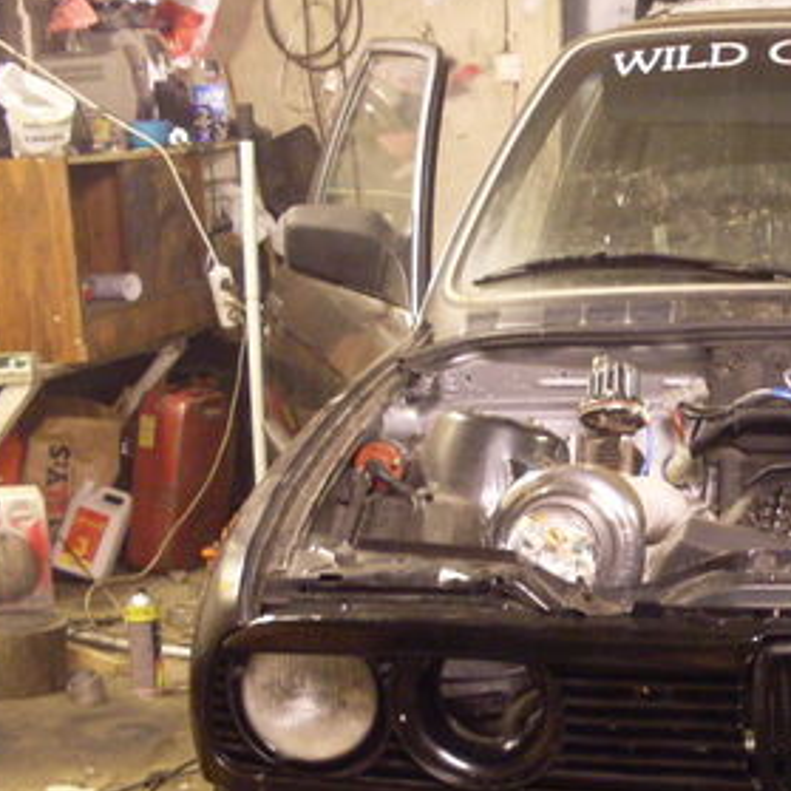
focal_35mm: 77
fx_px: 1991
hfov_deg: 21.6
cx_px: 819
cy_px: 550
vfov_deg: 22.3
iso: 200
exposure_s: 1/3
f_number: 2.8
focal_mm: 6.3
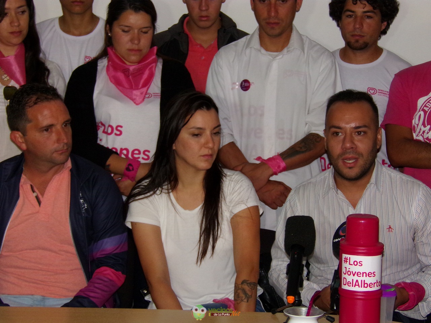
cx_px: 216
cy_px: 162
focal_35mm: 90
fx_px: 1121
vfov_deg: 16.4
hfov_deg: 21.8
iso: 250
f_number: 4.4
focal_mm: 15.9
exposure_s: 1/50
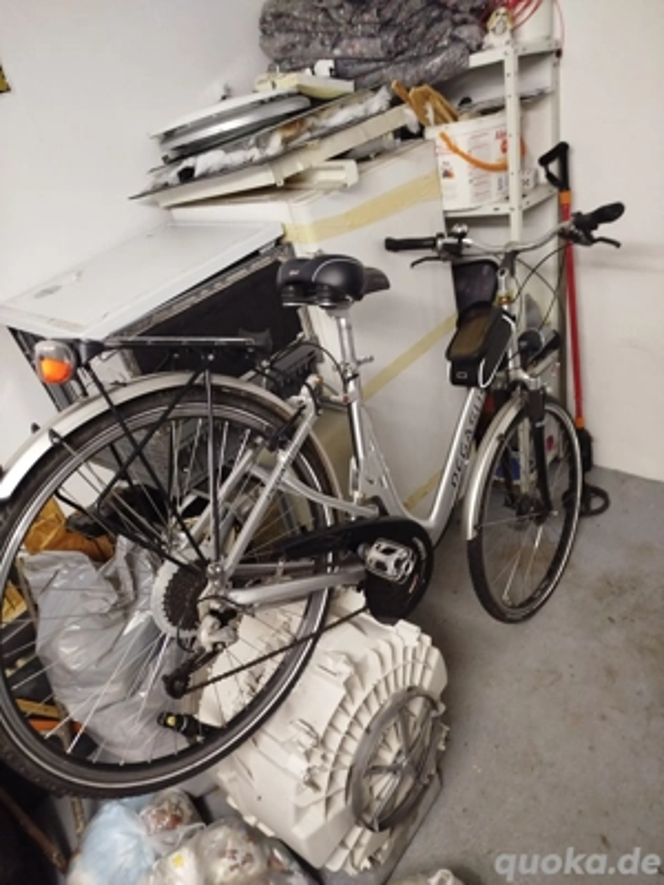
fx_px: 614
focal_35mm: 24
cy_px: 442
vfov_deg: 71.6
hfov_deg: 56.8
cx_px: 332
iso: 500
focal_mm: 5.31
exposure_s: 1/25
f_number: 1.7
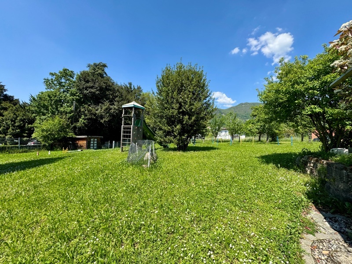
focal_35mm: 14
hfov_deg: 102.1
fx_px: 142
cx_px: 176
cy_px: 132
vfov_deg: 85.7
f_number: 2.2
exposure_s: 1/932
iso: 40
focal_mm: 2.22
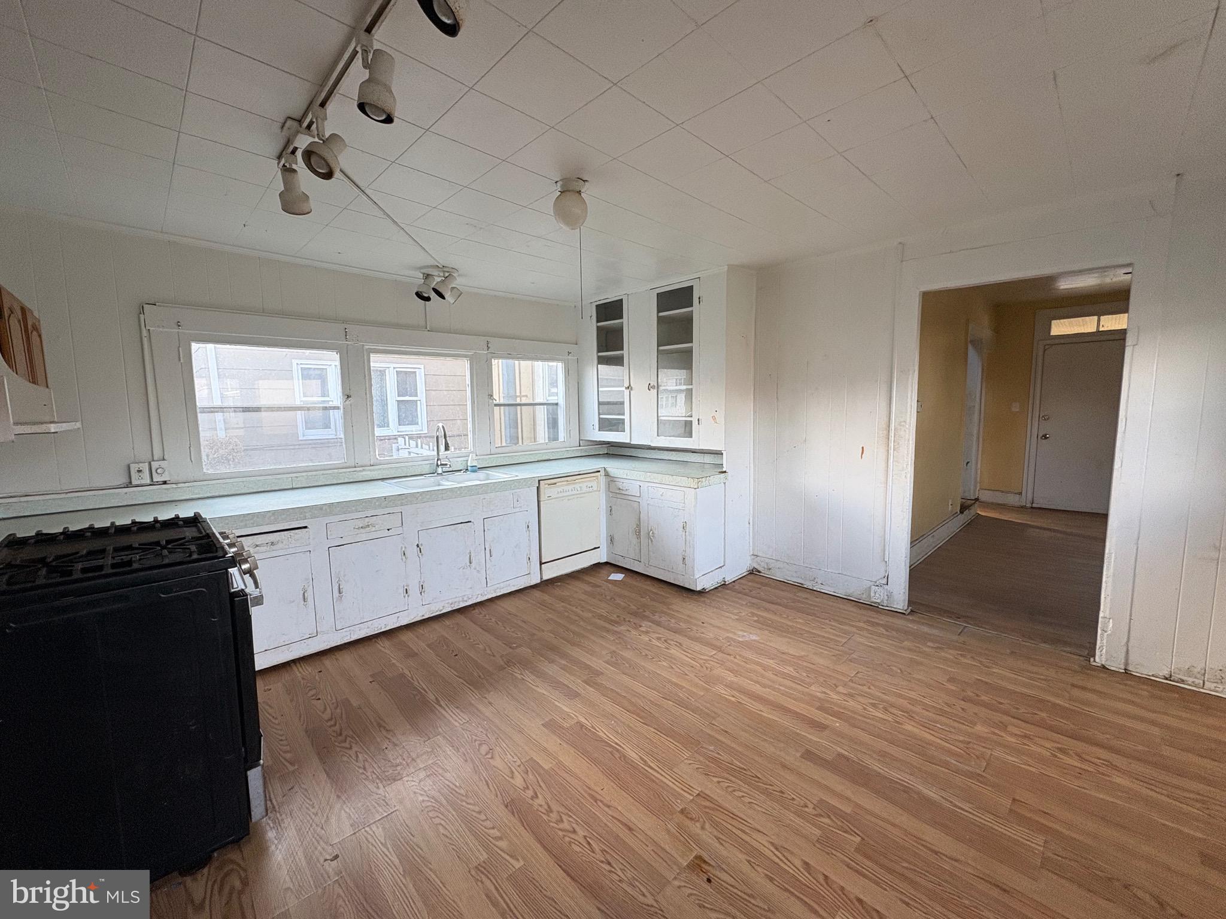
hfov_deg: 102.1
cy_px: 460
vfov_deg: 85.7
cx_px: 613
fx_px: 496
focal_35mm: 14
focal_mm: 2.22
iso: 100
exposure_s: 1/99
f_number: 2.2
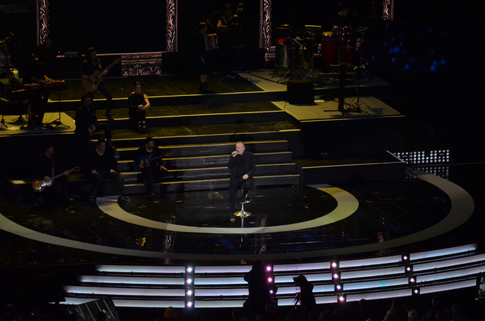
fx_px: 4033
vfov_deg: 4.6
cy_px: 160
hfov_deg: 6.9
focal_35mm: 300
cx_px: 242
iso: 1000
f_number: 5.6
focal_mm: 200
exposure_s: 1/125
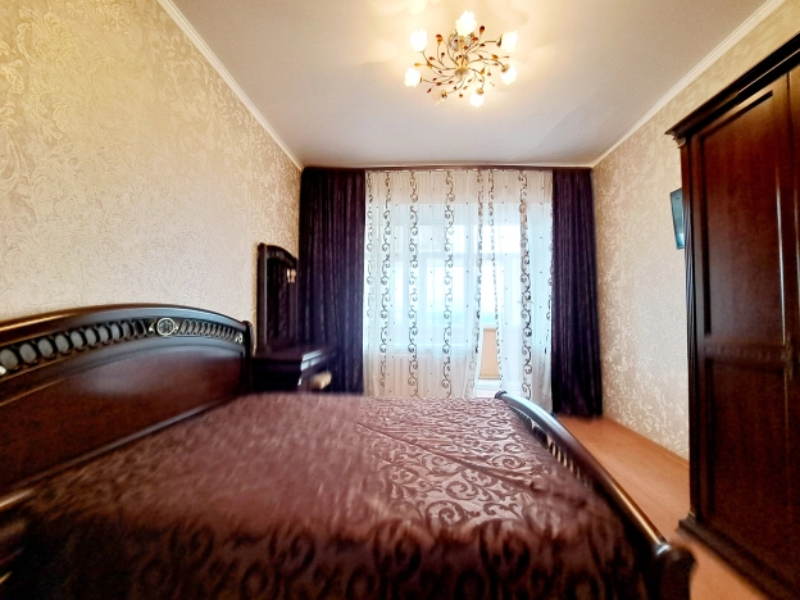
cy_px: 300
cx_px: 400
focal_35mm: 13
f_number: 2.2
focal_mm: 1.74
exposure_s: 1/50
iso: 80
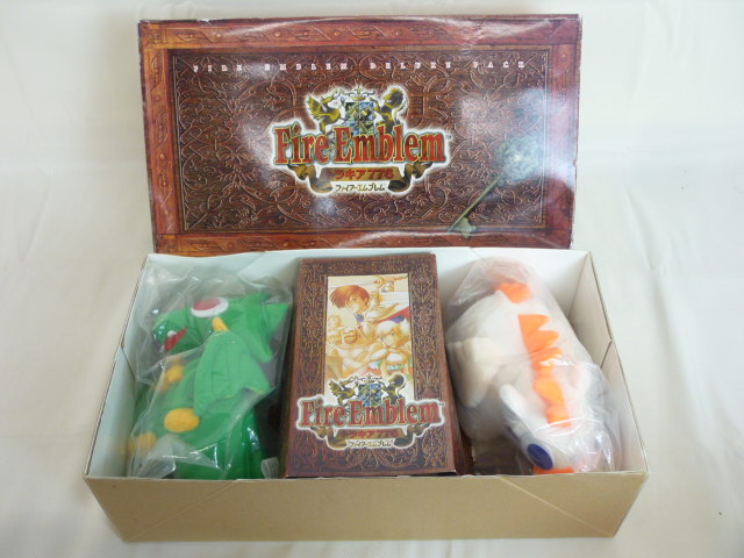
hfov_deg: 55.4
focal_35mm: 33
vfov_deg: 42.9
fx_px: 709
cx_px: 372
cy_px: 279
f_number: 2.8
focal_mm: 5.5
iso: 125
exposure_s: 1/30
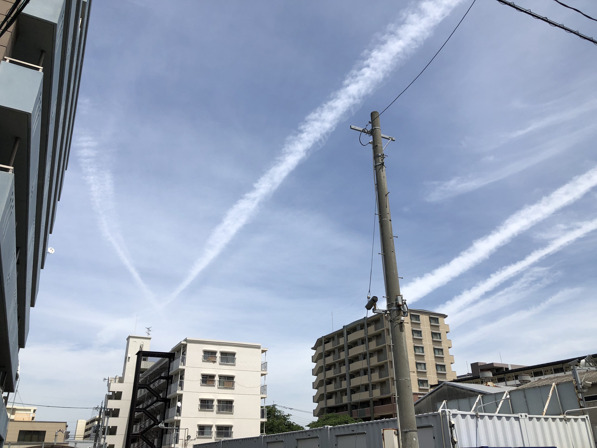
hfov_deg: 63.4
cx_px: 298
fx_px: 483
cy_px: 224
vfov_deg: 49.7
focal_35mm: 28
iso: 25
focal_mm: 3.99
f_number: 1.8
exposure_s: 1/3690
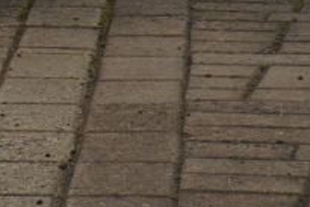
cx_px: -814
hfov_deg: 4.3
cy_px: -555
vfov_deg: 2.9
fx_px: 3928
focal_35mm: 456
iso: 160
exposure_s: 1/200
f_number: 5.6
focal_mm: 39
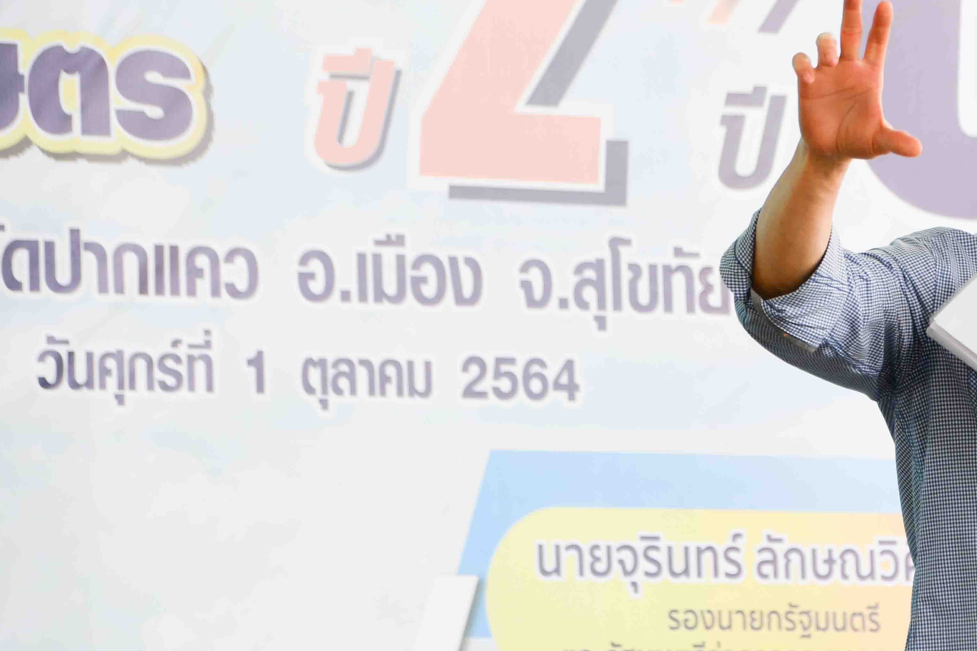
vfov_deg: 3.9
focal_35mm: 354
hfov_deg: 5.8
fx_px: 9607
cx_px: 839
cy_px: 221
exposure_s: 1/125
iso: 200
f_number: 6
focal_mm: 130
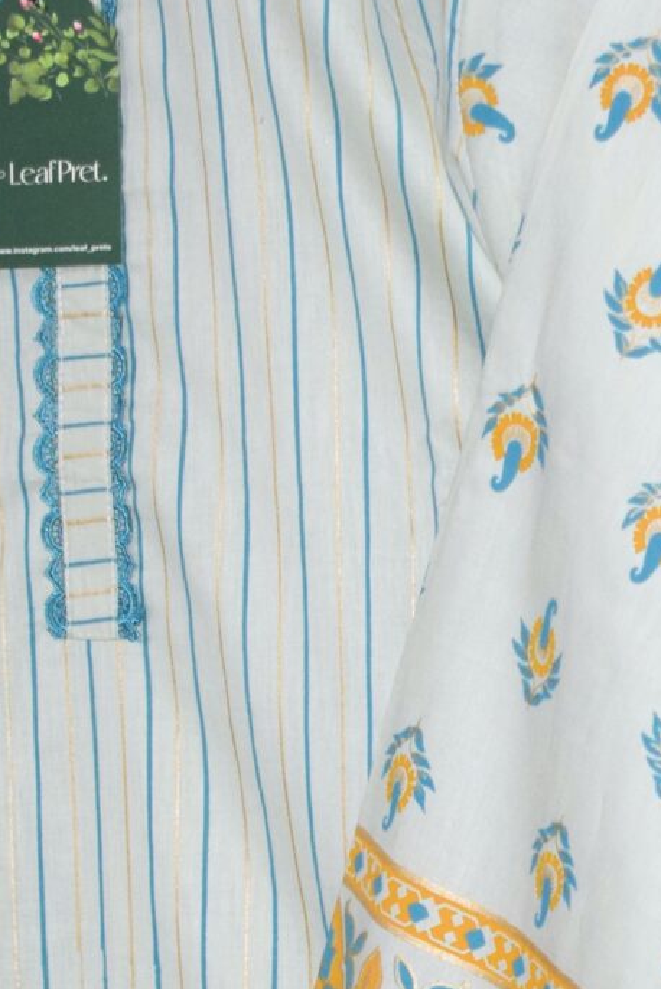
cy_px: 784
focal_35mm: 196
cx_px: 932
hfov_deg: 6.9
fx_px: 5389
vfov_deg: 10.5
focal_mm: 35
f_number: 5
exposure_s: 1/100
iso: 800
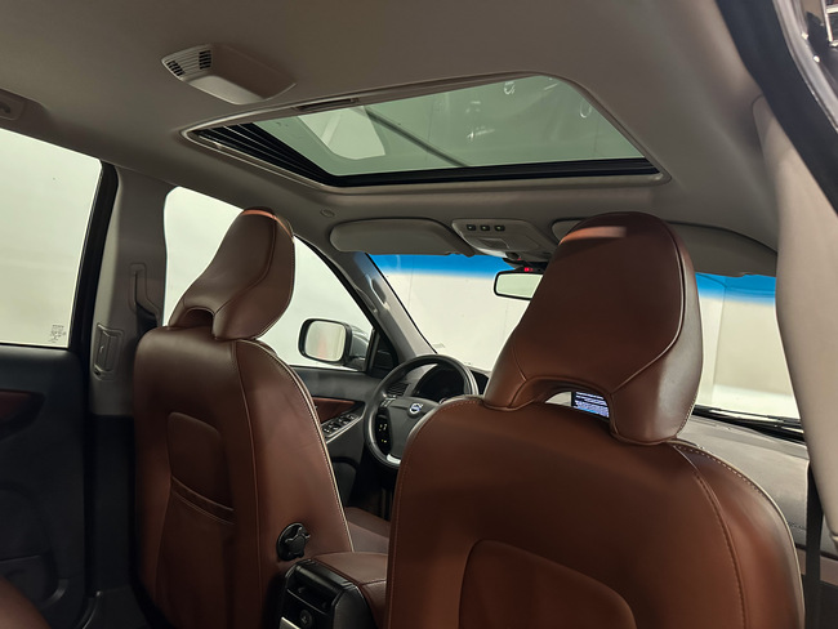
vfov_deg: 56.8
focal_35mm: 24
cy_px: 314
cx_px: 419
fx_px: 581
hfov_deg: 71.6
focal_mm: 6.86
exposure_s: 1/50
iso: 800
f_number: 1.78
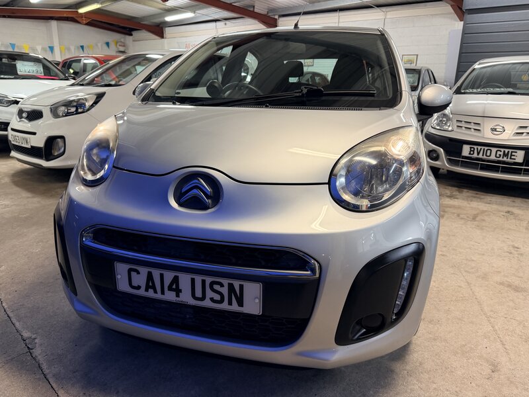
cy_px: 198
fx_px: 367
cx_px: 264
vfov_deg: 56.8
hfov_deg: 71.6
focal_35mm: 24
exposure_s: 1/50
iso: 125
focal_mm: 6.76
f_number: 1.78
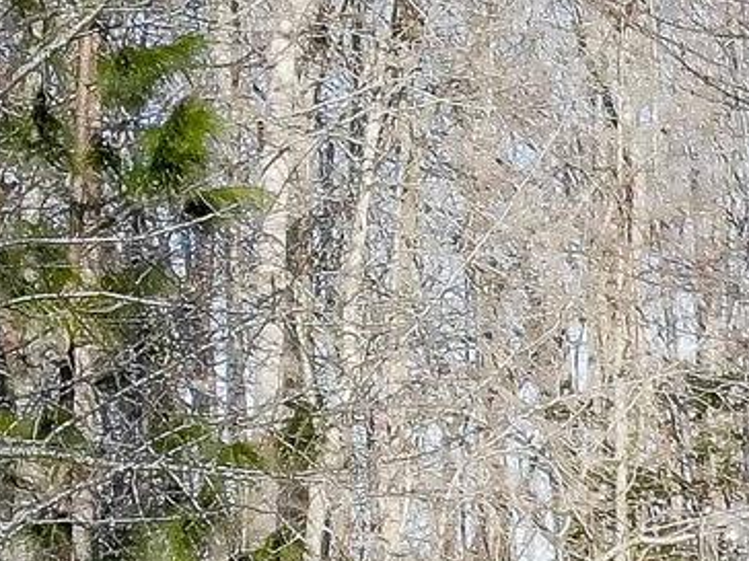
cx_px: 1770
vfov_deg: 10.6
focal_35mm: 135
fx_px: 2921
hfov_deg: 11.9
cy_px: 818
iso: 800
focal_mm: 4.5
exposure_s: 1/2000
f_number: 2.8
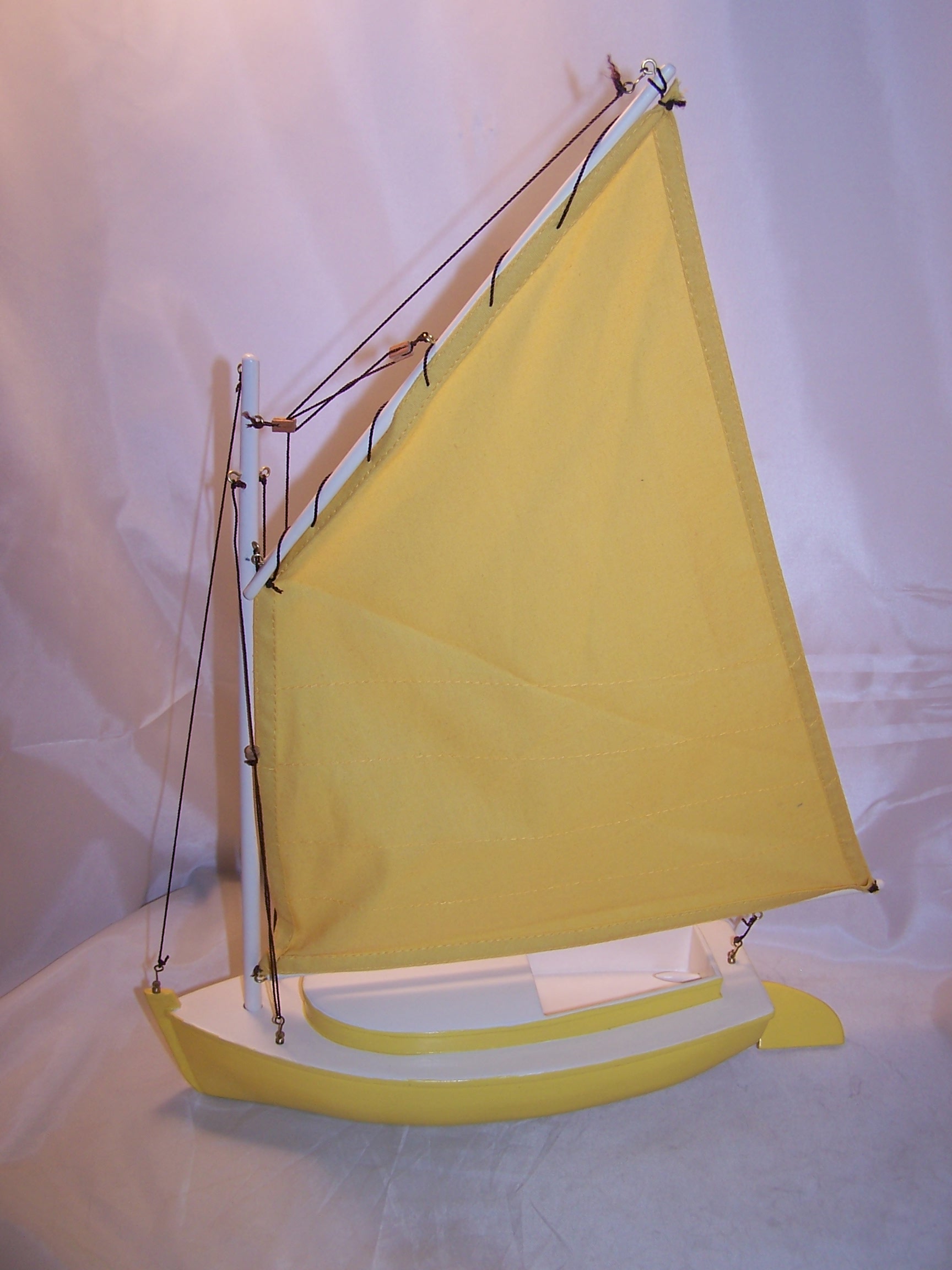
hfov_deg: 37.7
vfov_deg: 49.0
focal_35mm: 38
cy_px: 635
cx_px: 476
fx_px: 1393
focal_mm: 6.3
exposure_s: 1/60
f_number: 2.8
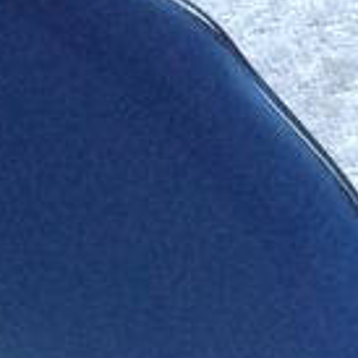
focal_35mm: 225
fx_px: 2633
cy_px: 655
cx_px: -405
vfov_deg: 7.5
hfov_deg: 7.4
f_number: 2.4
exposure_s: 1/15
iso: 125
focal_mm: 4.28
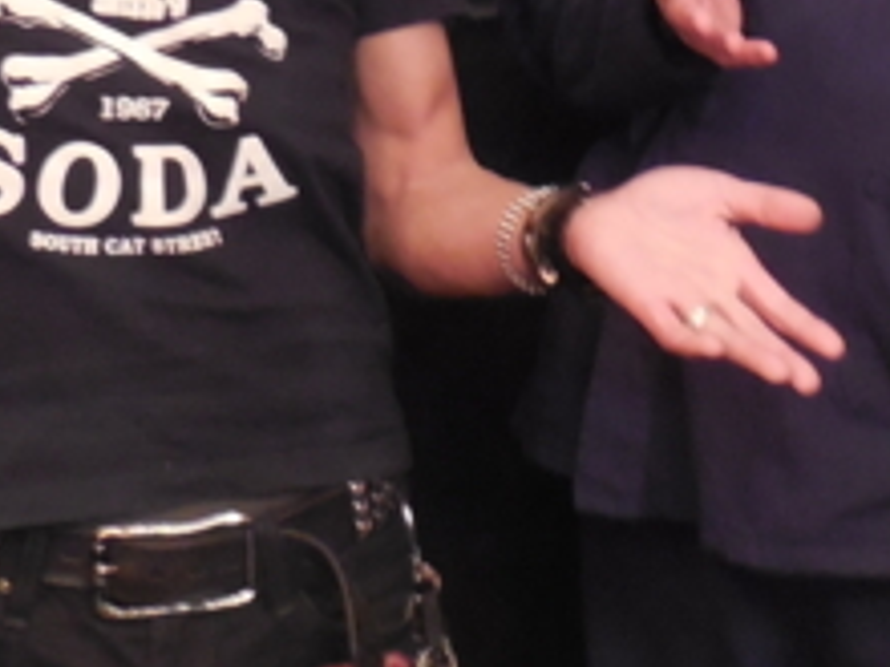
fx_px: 2340
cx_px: 611
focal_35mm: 91
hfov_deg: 21.4
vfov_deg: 15.2
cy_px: -283
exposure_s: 1/3
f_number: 3.1
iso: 400
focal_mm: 4.5
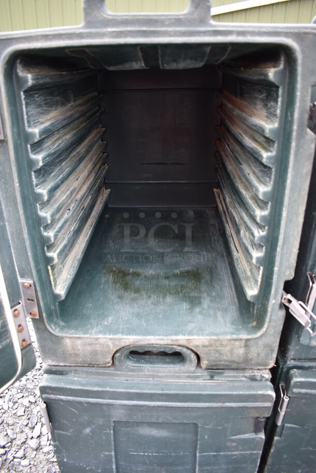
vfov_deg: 67.3
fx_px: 355
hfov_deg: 48.0
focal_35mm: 27
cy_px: 236
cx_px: 158
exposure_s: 1/250
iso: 640
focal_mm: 18
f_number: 3.5
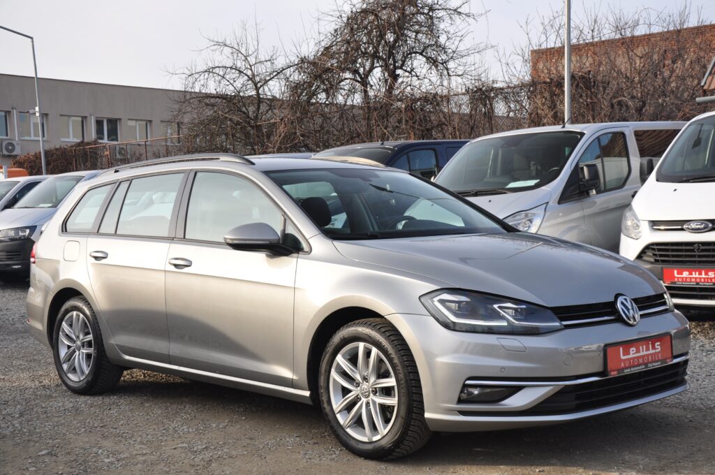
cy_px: 238
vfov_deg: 26.4
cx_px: 358
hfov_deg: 38.9
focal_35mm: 51
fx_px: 1012
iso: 400
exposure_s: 1/200
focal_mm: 34
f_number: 8
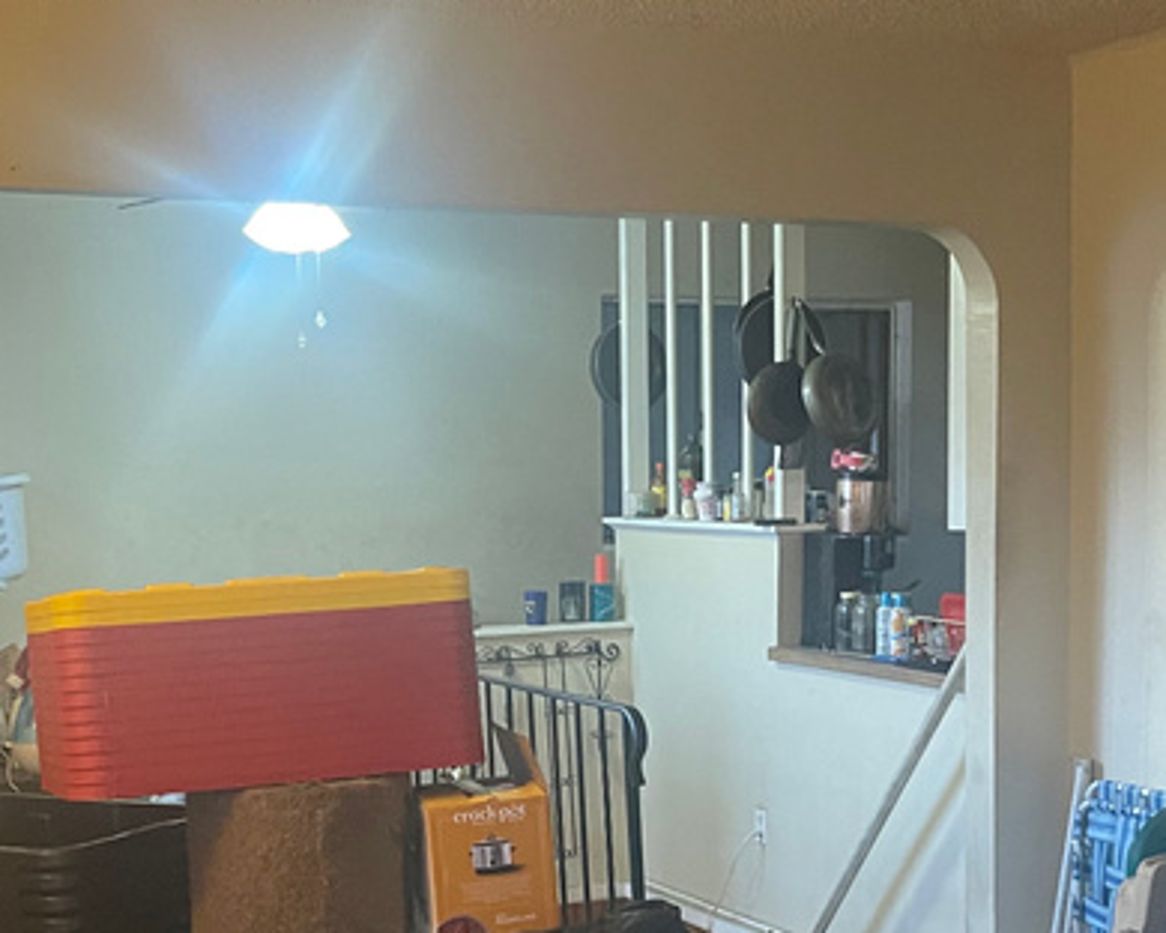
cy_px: 745
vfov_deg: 23.5
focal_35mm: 64
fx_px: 2209
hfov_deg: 29.6
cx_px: 625
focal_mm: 5.1
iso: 400
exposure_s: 1/60
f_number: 1.6
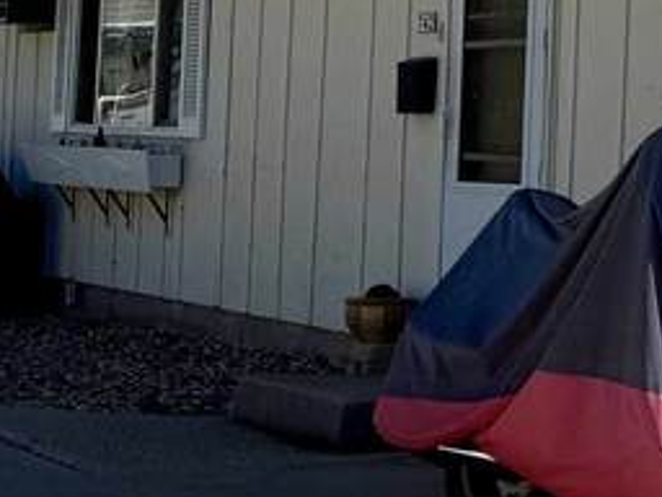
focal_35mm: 120
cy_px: -26
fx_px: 2295
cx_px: 1156
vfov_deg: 12.2
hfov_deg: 14.6
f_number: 1.78
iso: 80
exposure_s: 1/9091
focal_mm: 6.76
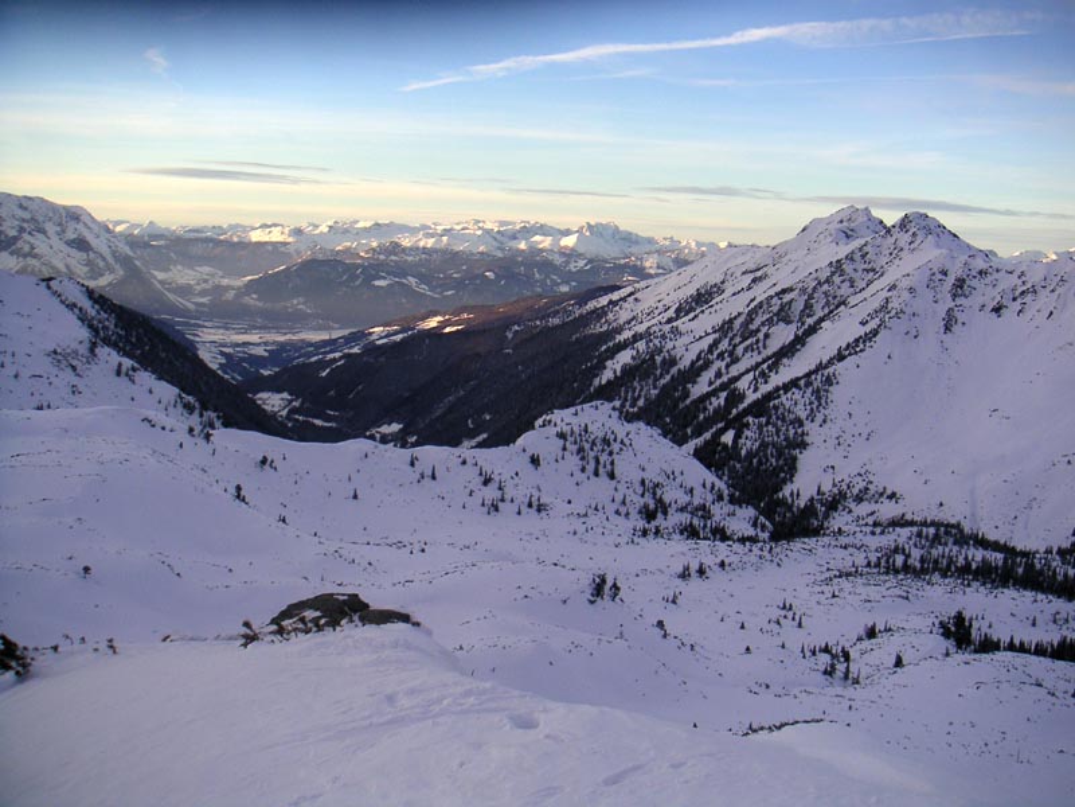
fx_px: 1180
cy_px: 404
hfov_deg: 49.0
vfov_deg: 37.7
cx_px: 538
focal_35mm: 38
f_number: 2.8
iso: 50
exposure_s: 1/350
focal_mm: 6
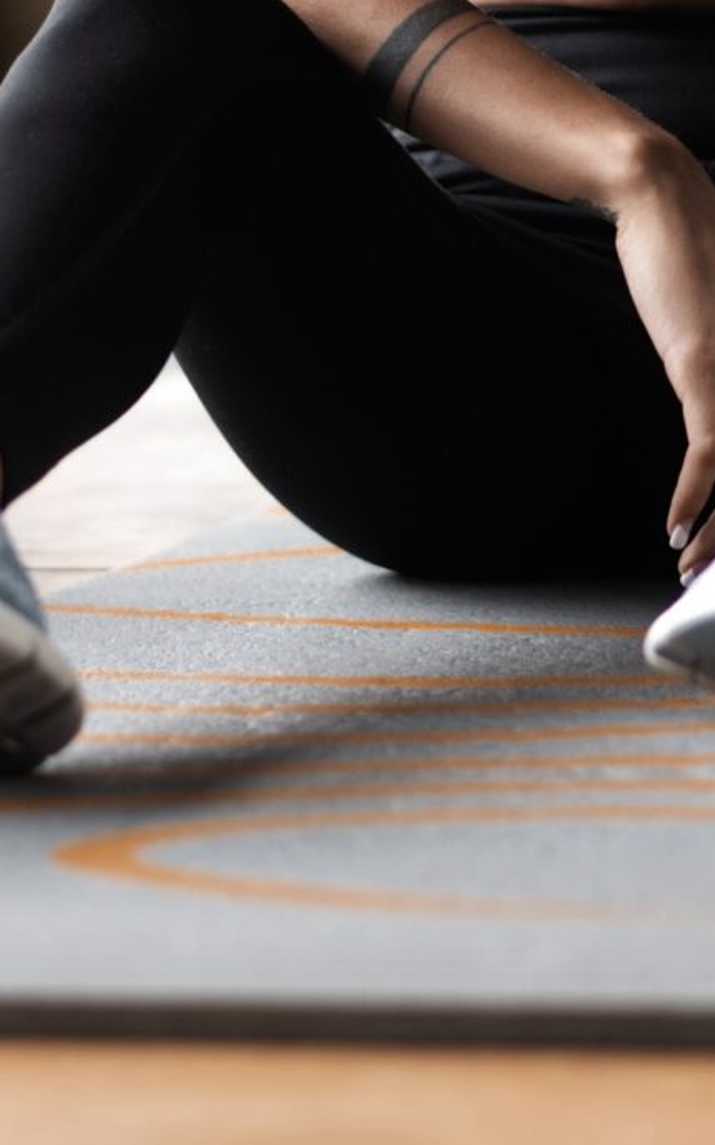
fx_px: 6520
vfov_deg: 9.9
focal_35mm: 209
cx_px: 573
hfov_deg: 6.3
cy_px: -249
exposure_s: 1/100
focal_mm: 55
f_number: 2.2
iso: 50
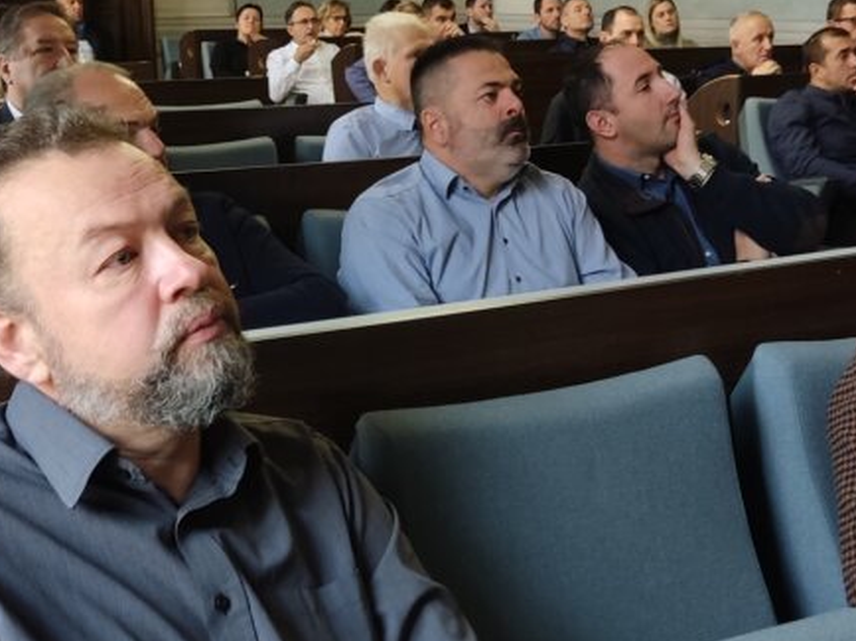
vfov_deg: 24.8
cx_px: 446
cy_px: 363
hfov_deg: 32.7
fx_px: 1458
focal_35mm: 59
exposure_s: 1/33
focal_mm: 4.71
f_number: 1.79
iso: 351
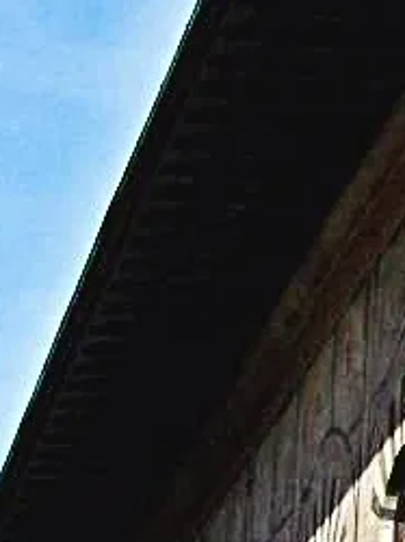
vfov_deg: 10.5
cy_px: 563
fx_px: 2922
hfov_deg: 7.6
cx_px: 775
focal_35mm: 187
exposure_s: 1/400
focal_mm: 6.3
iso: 64
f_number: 4
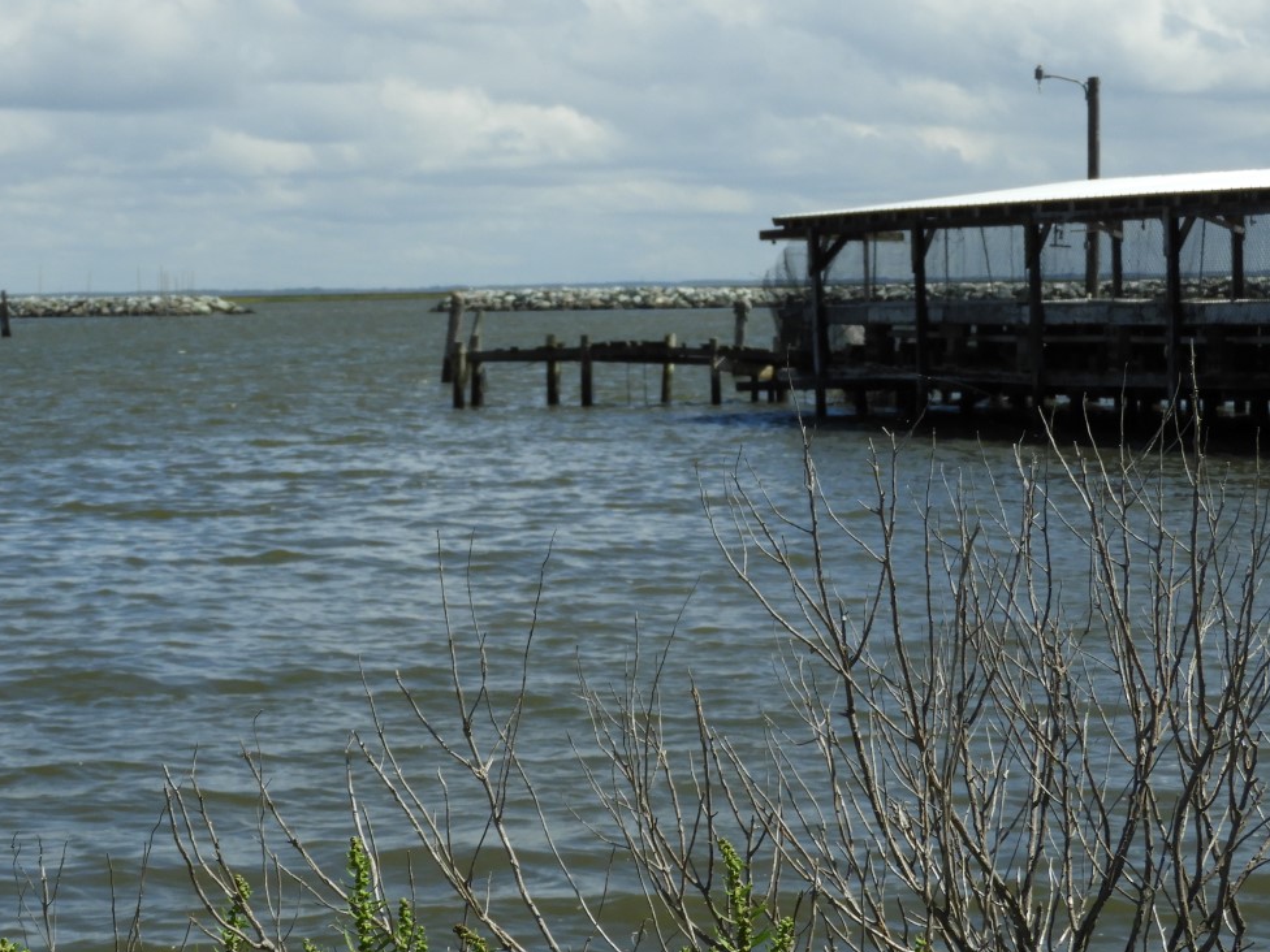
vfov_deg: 12.5
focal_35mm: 118
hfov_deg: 16.7
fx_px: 4329
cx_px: 427
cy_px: 307
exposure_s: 1/1250
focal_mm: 14.3
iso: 100
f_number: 4.5
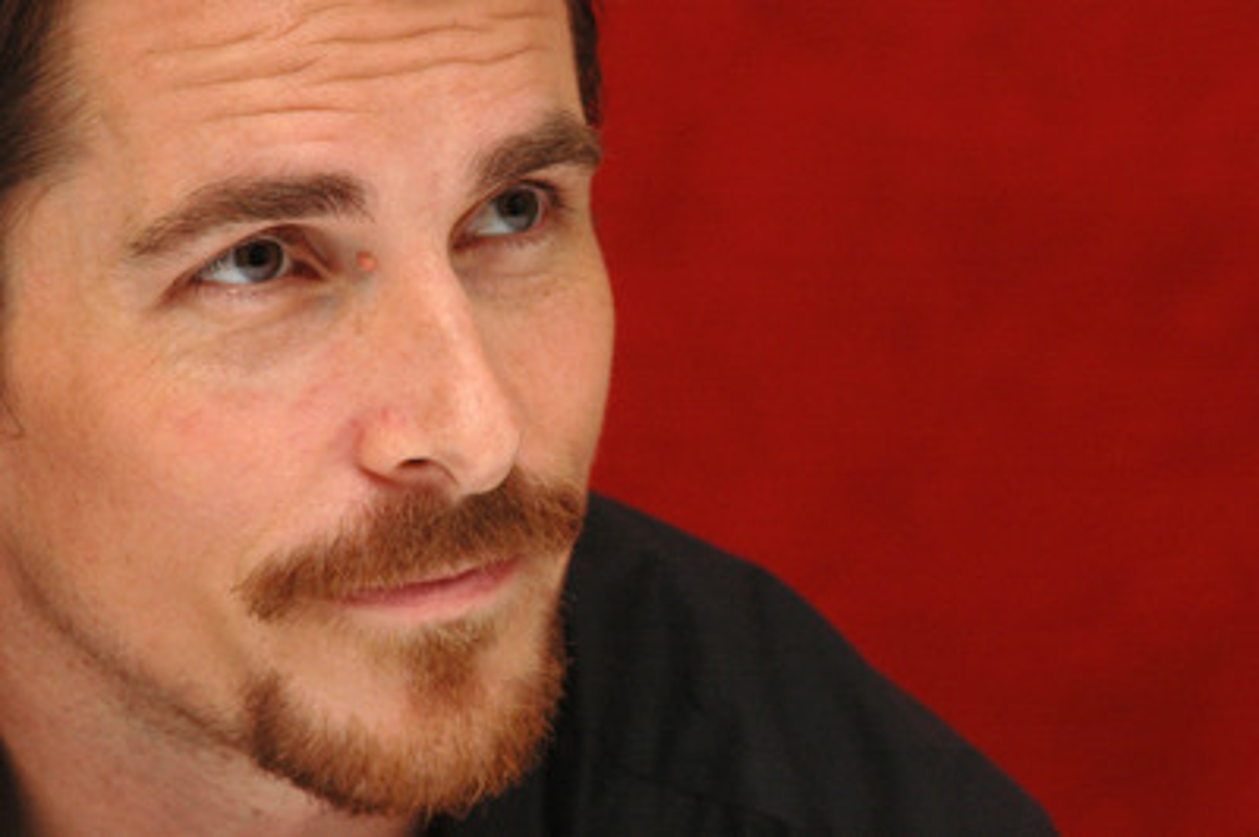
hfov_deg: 6.9
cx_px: 630
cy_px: 418
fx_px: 10483
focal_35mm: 300
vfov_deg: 4.6
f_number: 10
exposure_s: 1/400
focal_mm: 200
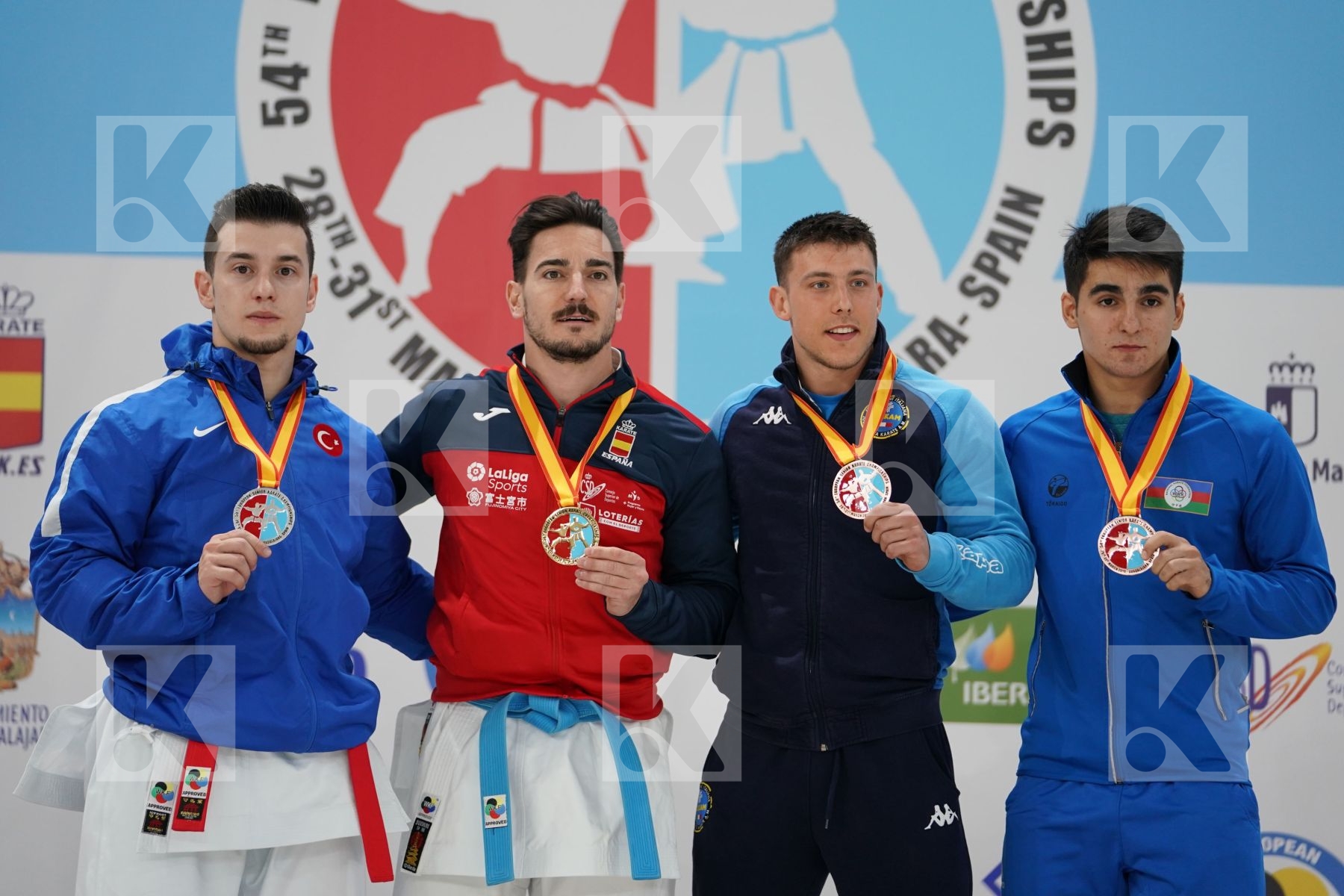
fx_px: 5338
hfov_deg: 14.3
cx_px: 672
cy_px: 448
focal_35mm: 143
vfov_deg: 9.6
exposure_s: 1/250
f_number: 2.8
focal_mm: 143
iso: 1000
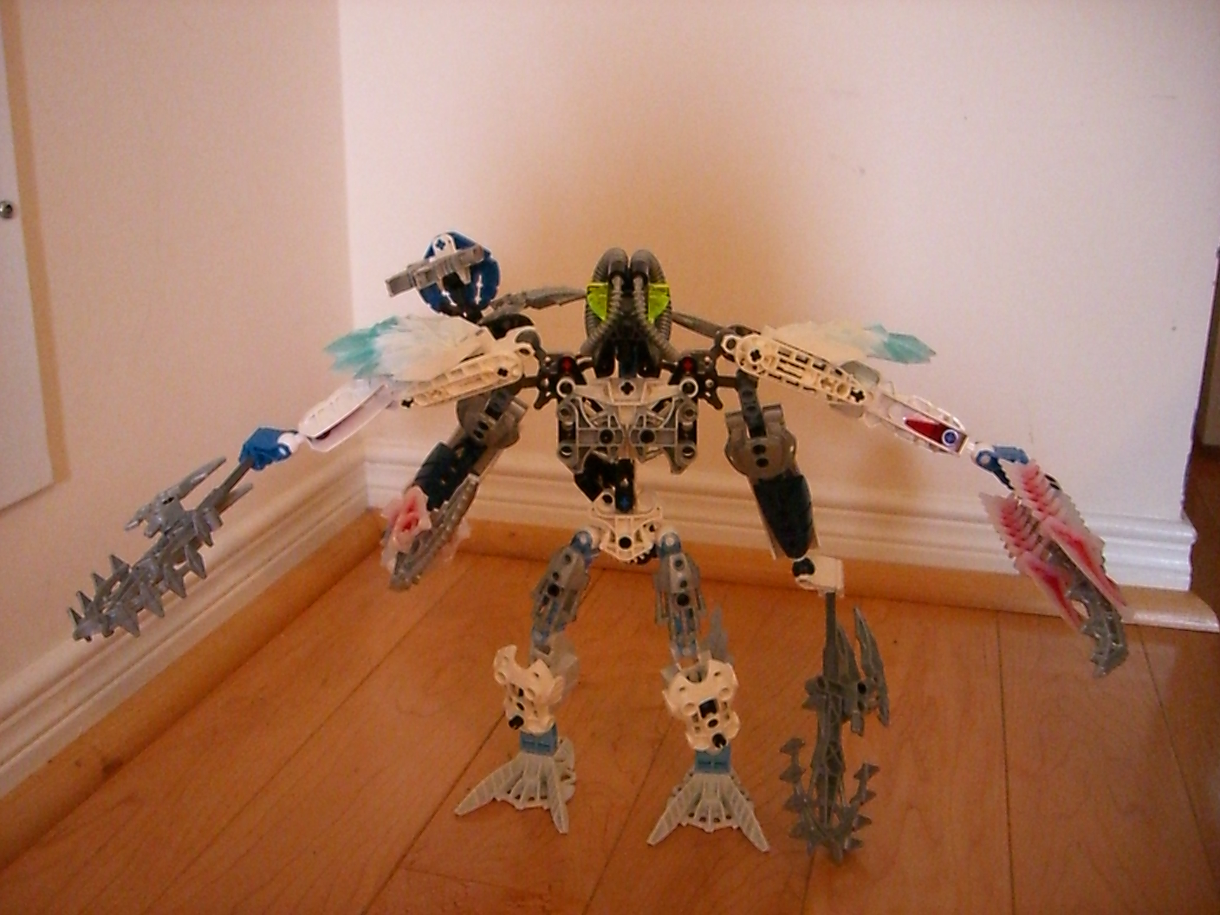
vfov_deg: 37.7
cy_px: 458
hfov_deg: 49.0
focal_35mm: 38
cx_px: 610
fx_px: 1339
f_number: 2.7
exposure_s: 1/80
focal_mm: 6.2
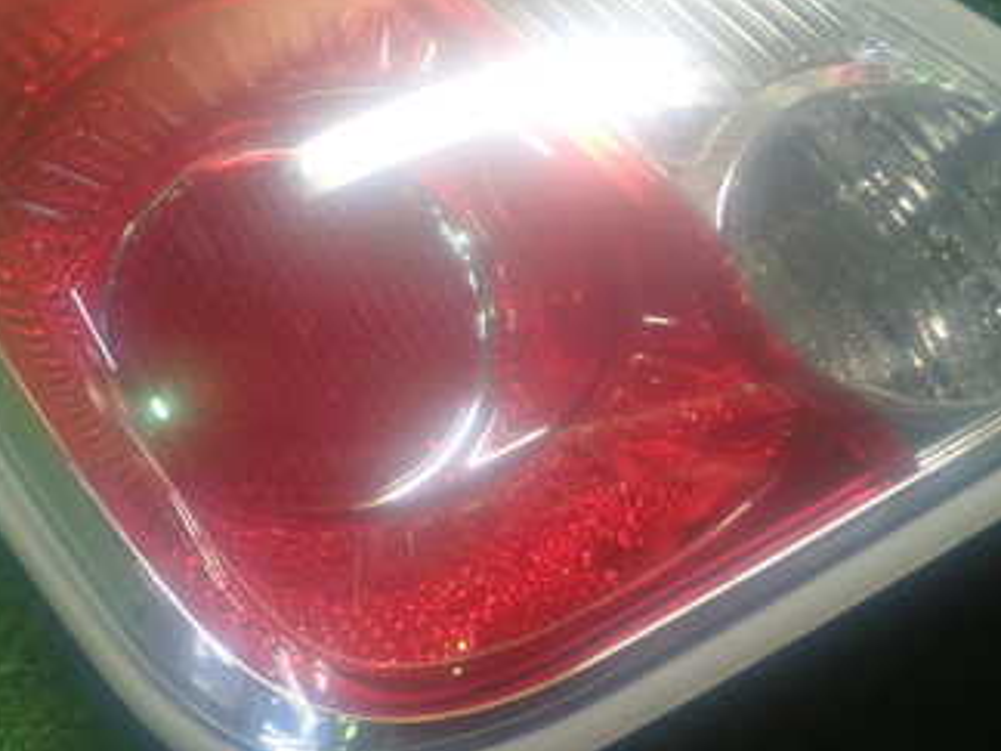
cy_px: 263
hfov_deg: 26.3
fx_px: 2140
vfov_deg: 19.8
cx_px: 507
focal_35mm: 74
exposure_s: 1/40
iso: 500
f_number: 2.8
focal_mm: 7.34
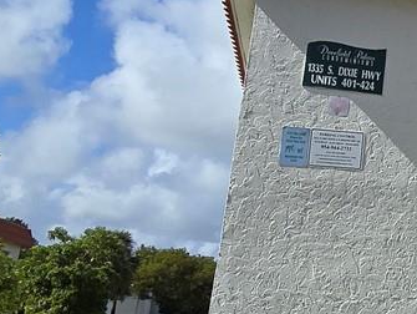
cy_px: 107
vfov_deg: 23.6
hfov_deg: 25.3
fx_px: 748
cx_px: 589
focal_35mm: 62
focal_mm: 2.2
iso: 50
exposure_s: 1/3798
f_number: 2.2
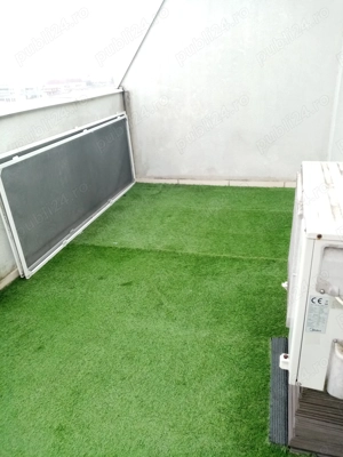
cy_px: 228
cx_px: 172
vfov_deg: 67.3
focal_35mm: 26
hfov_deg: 53.1
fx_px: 344
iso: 176
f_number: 1.8
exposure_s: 1/33.3
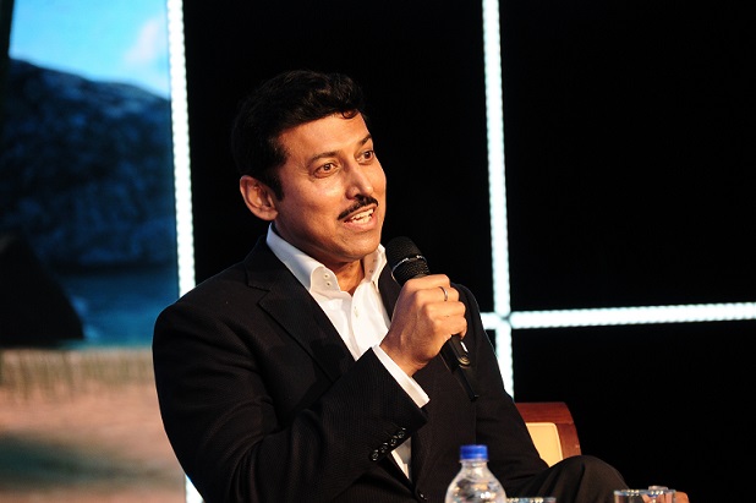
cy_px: 252
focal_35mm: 255
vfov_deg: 5.4
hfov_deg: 8.1
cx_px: 378
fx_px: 5351
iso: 800
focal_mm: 170
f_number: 5.6
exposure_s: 1/60
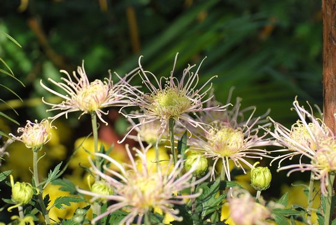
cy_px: 112
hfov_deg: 13.9
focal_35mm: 147
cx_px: 168
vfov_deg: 9.4
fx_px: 1374
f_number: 4.8
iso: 200
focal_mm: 98
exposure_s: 1/1000
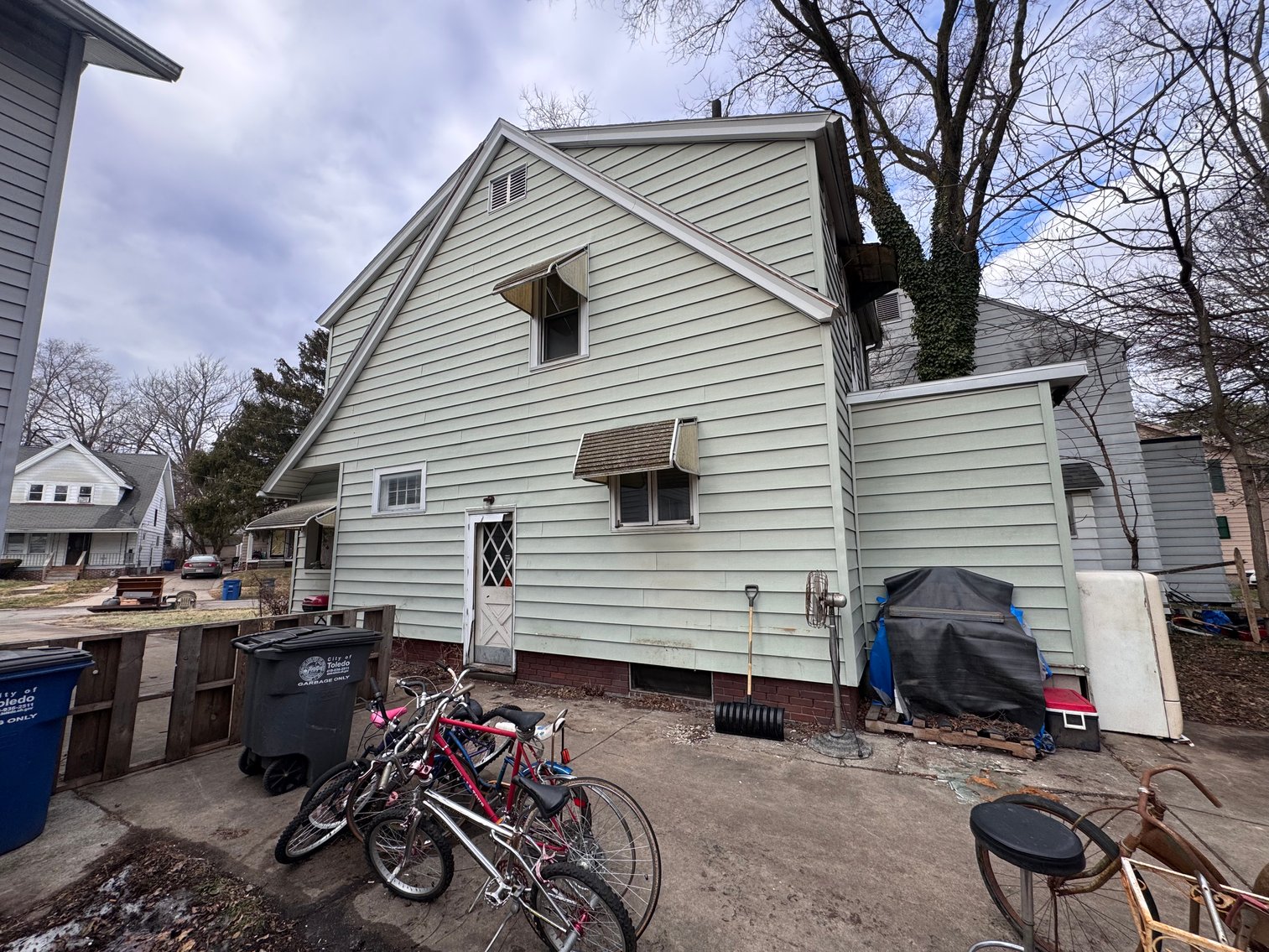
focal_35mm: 14
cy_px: 476
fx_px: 513
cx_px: 634
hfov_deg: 102.1
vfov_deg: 85.7
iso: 40
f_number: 2.2
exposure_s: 1/476
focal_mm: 2.22
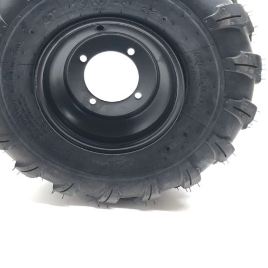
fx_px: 342
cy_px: 77
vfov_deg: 41.9
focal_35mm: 39
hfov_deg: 42.7
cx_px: 112
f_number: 1.8
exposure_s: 1/30
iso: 32
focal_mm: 3.99
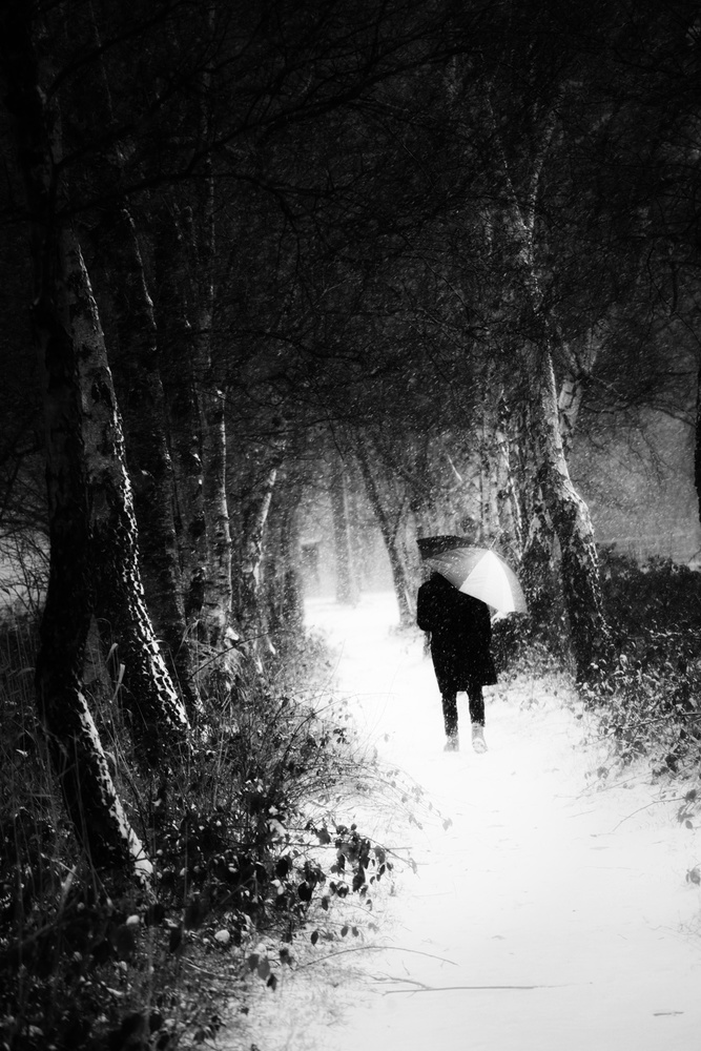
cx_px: 350
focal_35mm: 198
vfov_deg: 10.4
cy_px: 526
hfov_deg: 6.9
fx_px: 5781
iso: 800
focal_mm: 198
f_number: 9
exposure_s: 1/160
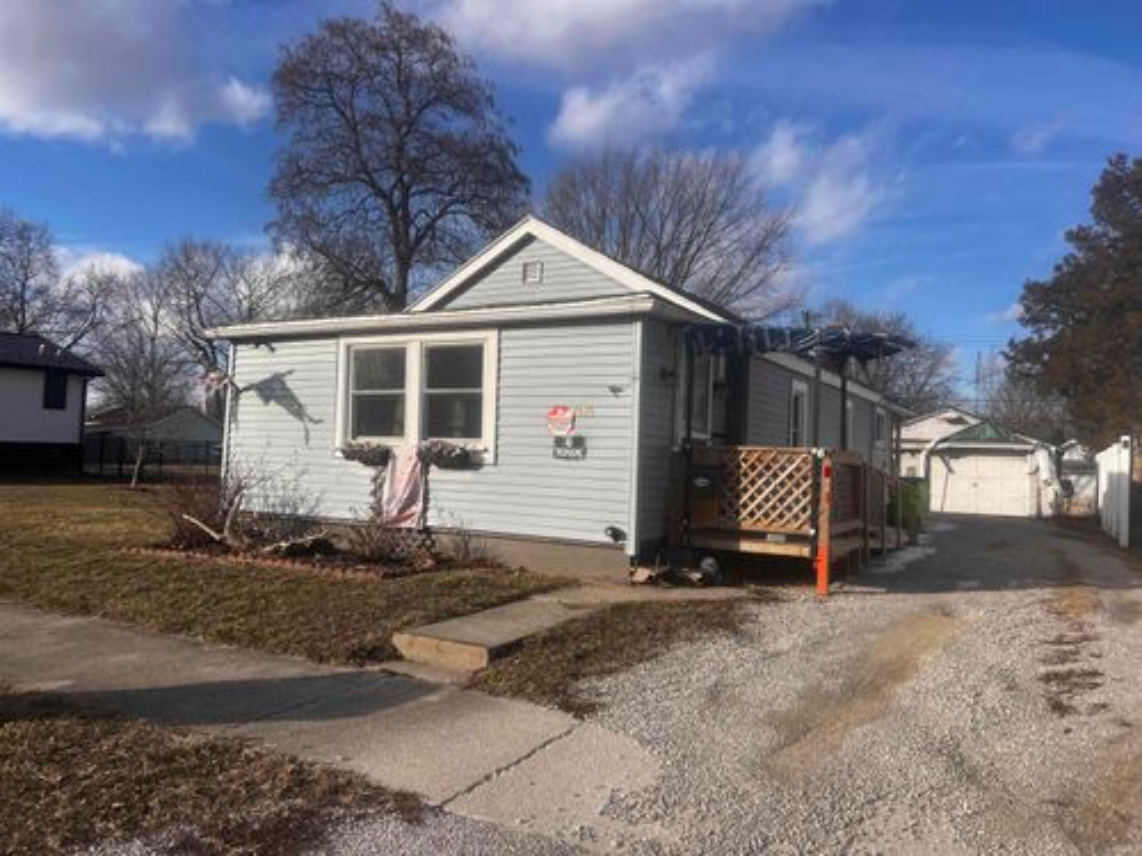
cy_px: 428
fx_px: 858
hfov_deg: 67.3
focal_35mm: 26
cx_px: 571
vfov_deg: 53.1
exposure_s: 1/4630
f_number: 1.5
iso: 50
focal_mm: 5.7
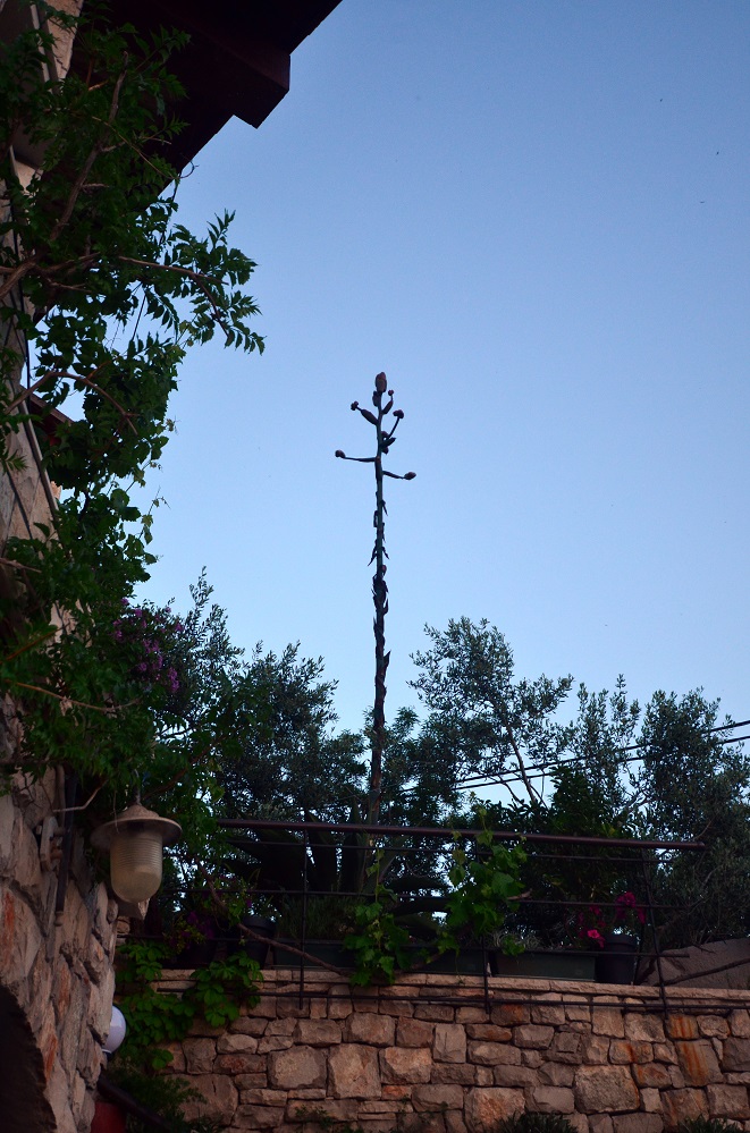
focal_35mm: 36
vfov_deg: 53.2
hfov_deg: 36.7
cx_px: 375
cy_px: 566
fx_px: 1131
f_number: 4
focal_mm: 24
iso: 800
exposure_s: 1/250
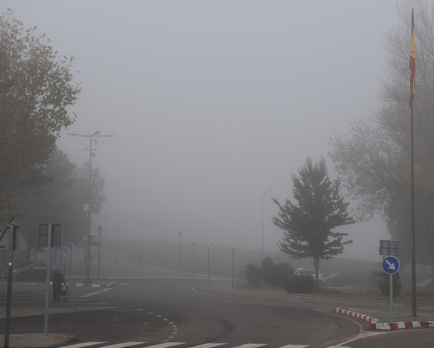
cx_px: 255
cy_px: 176
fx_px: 1053
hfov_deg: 23.3
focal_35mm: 82
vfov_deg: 18.7
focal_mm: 48
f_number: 9
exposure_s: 1/320
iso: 200
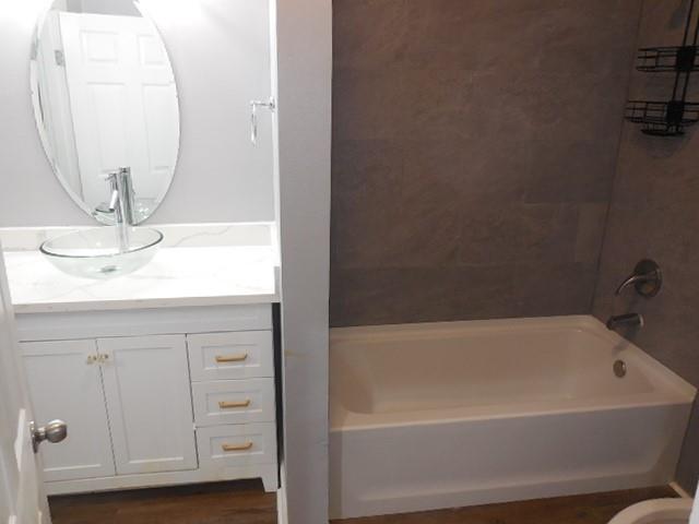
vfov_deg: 54.9
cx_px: 350
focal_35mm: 25
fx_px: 505
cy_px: 262
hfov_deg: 69.4
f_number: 3.1
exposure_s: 1/25
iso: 400
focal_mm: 4.5
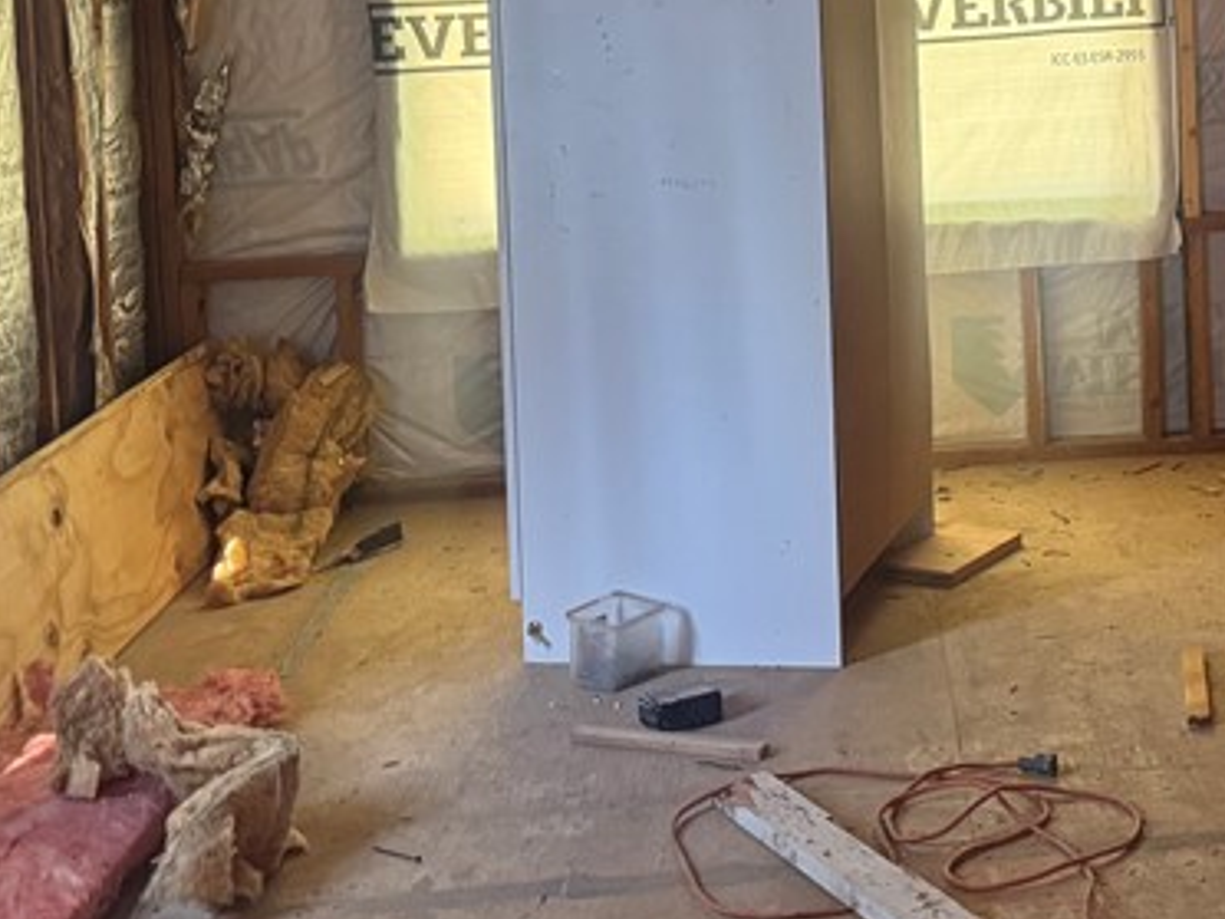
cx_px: 1070
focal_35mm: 66
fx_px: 2336
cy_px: 13
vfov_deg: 21.5
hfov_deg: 28.4
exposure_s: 1/60
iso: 500
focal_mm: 6.76
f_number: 1.78
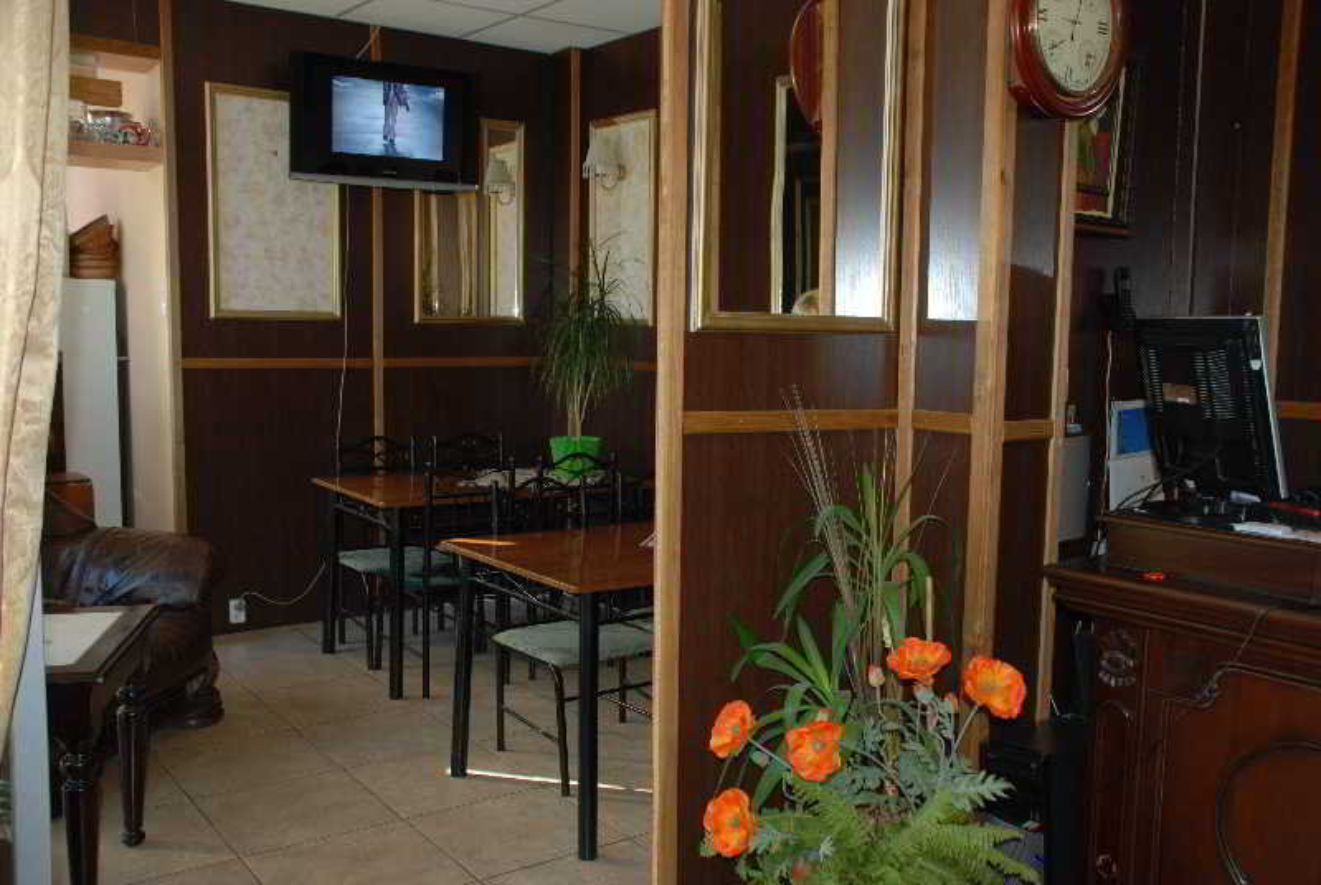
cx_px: 660
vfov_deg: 40.1
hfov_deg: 57.2
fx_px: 1213
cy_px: 442
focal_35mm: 33
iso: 200
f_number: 3.8
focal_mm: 22
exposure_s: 1/60
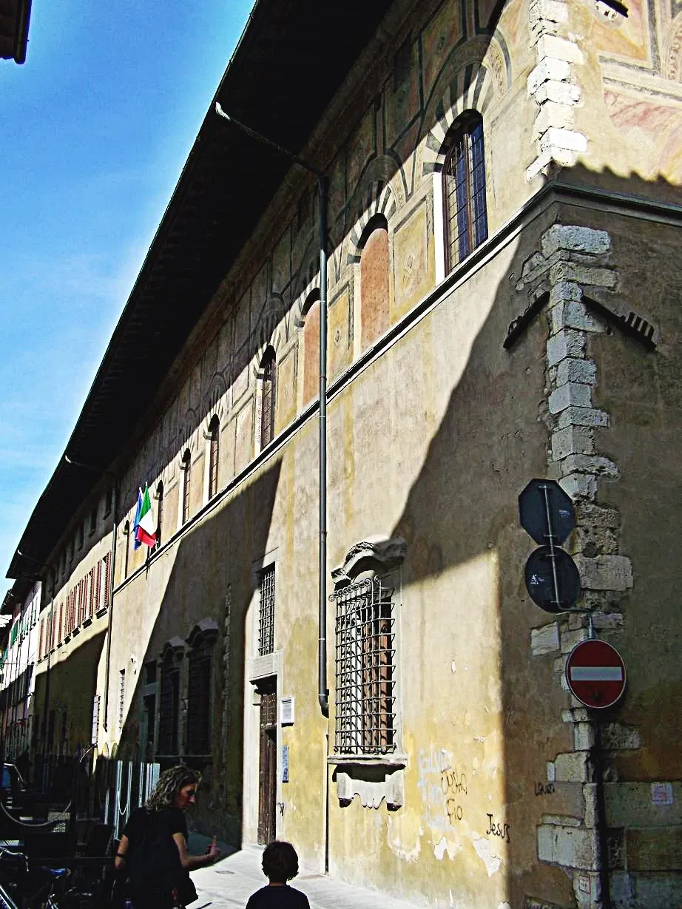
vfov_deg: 49.0
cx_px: 341
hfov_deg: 37.7
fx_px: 998
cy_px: 454
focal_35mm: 38
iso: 64
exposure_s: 1/400
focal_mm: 6.3
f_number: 4
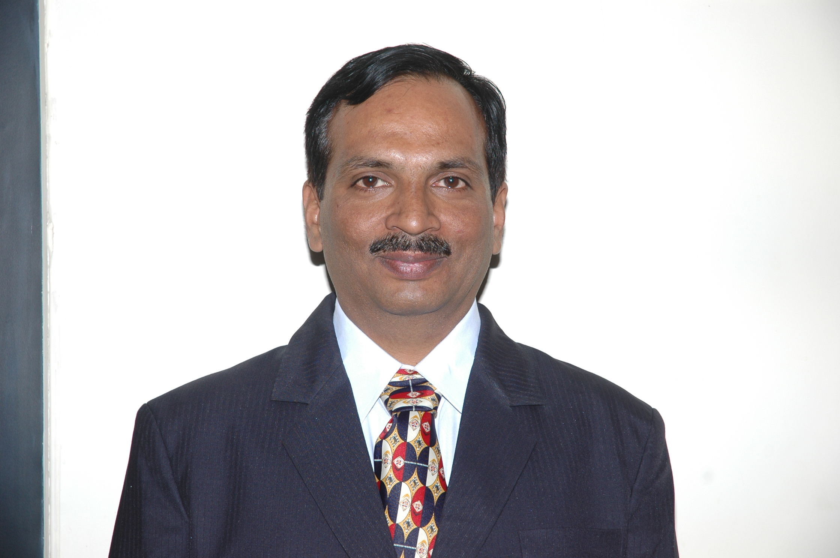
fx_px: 2447
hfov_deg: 19.5
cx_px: 420
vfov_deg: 13.0
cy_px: 279
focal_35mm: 105
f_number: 5.6
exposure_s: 1/125
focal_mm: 70
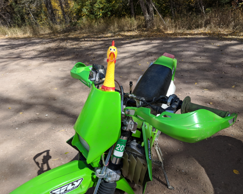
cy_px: 100
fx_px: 201
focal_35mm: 28
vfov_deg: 51.5
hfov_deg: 62.2
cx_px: 123
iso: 50
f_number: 2
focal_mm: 4.7
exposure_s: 1/1258
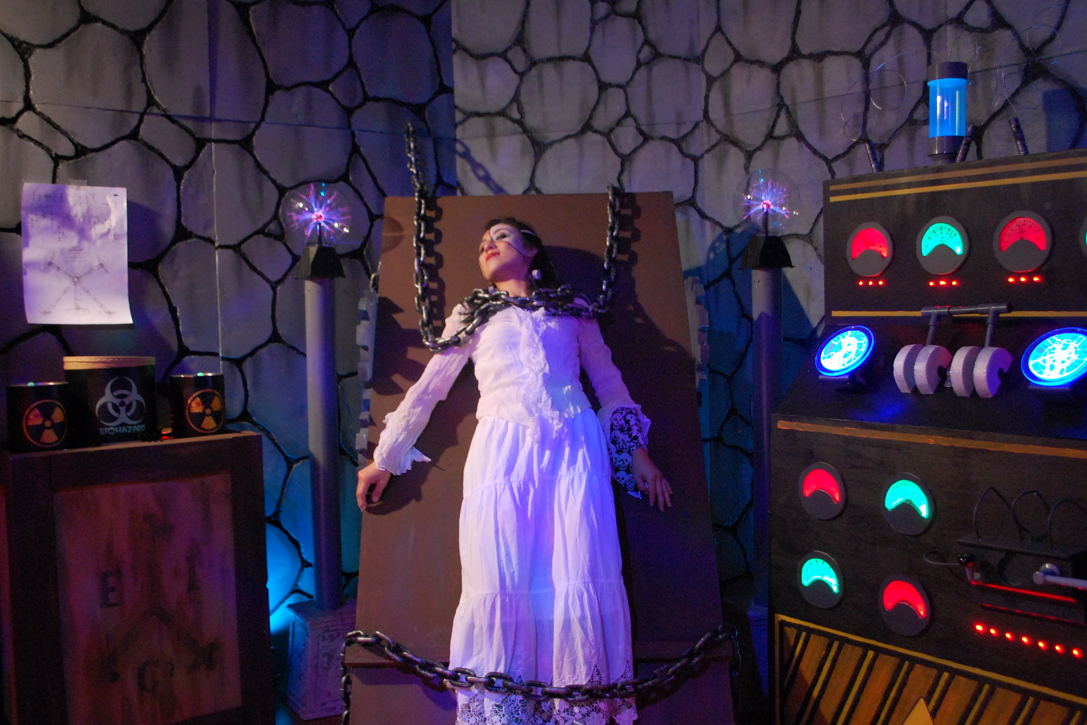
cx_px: 551
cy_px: 355
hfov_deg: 55.8
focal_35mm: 34
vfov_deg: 38.9
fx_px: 1027
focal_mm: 22
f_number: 4
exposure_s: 1/4
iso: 1600
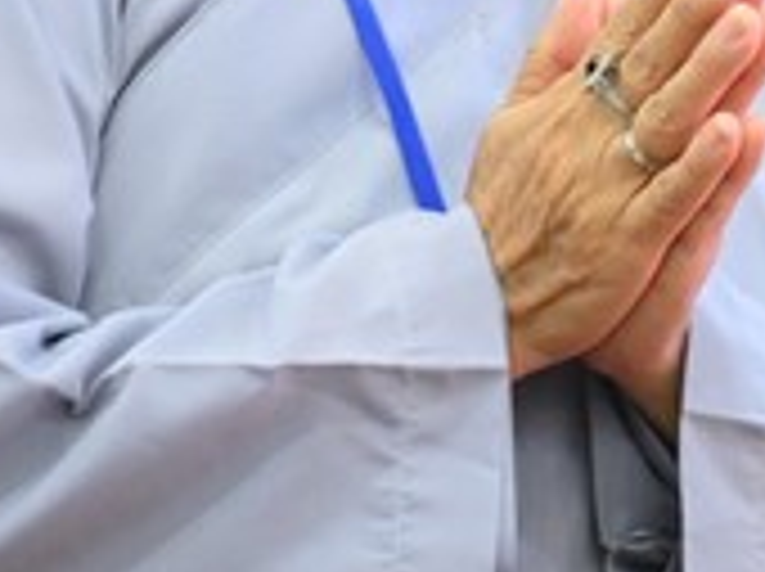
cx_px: 657
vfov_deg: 3.3
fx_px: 9754
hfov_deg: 4.5
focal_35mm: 442
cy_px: -239
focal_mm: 120
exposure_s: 1/160
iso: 5000
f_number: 4
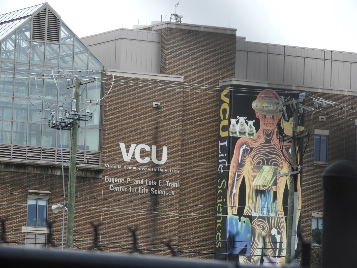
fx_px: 2578
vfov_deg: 5.9
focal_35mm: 250
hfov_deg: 7.9
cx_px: 178
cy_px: 134
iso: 250
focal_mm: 44.8
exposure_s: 1/125
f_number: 5.5
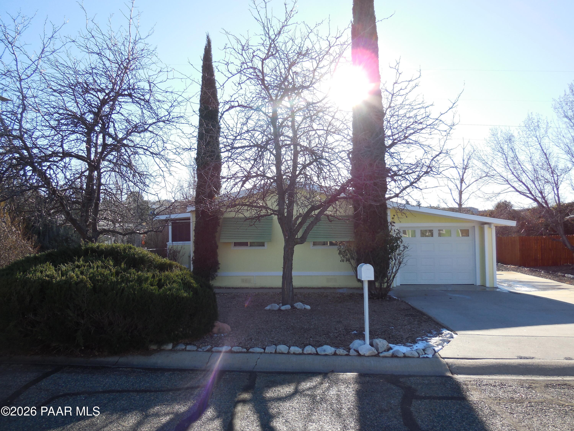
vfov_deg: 54.9
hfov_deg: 69.4
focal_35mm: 25
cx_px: 287
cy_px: 216
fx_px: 415
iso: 125
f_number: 3.1
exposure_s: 1/640
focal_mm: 4.5
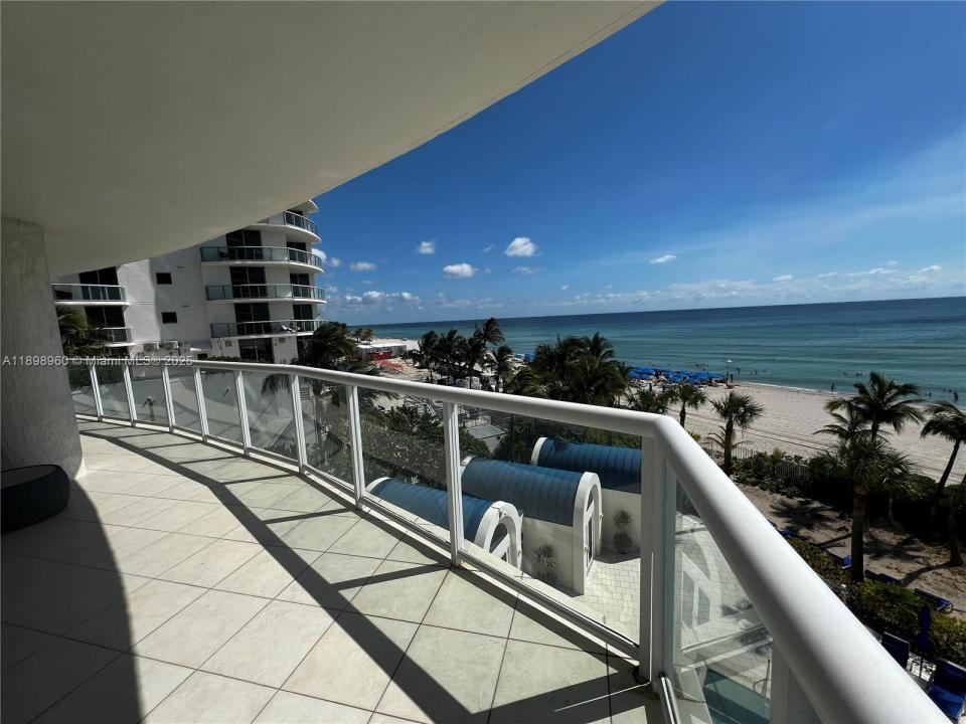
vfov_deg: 89.9
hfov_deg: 106.2
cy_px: 362
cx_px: 483
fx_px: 363
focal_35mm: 13
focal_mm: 1.57
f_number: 1.8
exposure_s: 1/3125
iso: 32
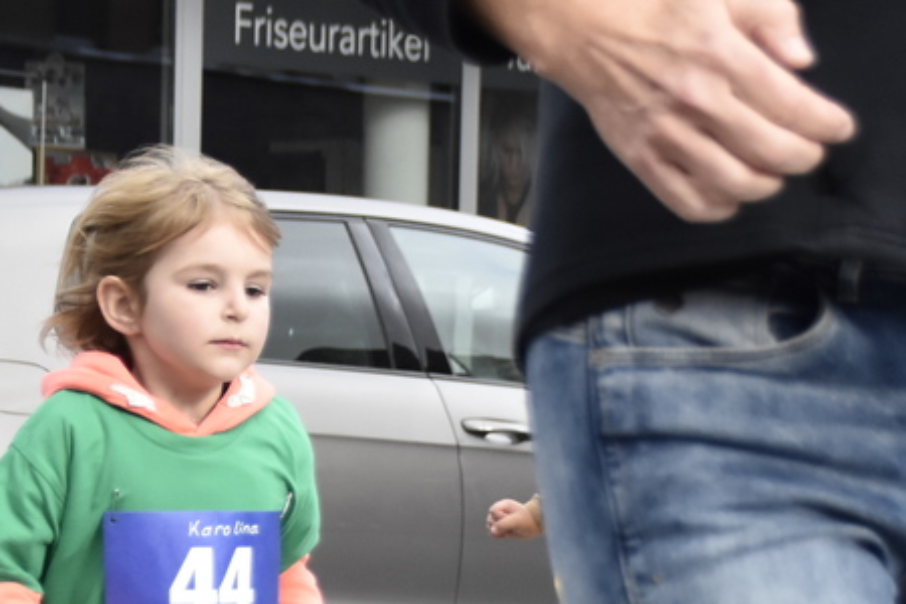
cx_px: 270
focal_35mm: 257
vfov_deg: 5.3
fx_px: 6467
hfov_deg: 8.0
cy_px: 744
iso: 800
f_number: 4.8
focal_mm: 52
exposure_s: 1/500
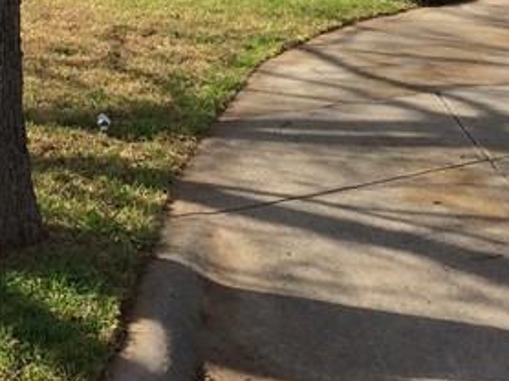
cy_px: -51
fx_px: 1572
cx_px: 79
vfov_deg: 13.5
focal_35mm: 107
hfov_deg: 18.2
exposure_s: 1/1172
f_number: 2.2
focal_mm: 4.15
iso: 32
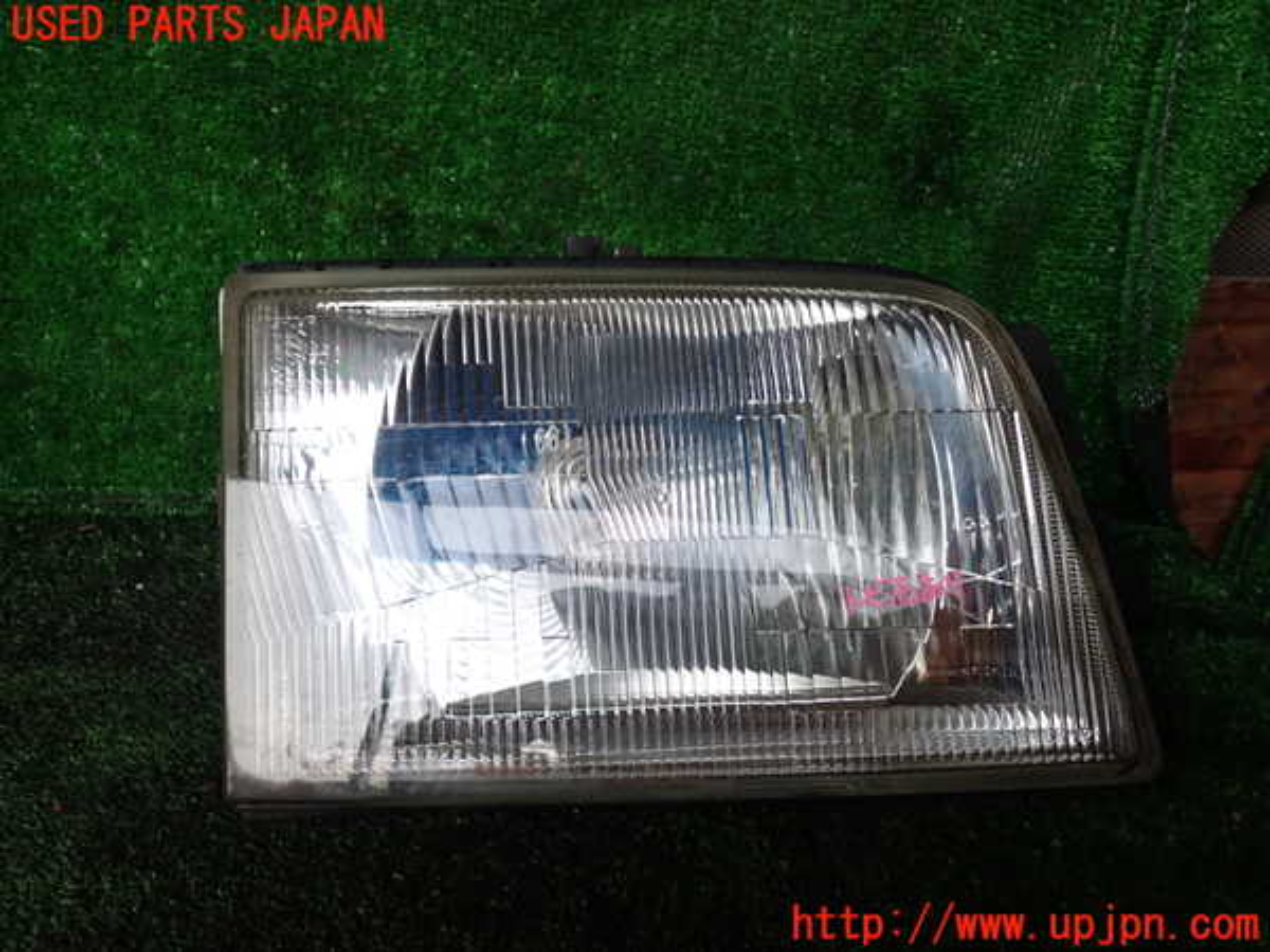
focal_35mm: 30
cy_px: 476
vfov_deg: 46.8
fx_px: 1101
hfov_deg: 60.0
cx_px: 635
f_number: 2.3
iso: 160
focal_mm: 5.4
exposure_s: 1/60
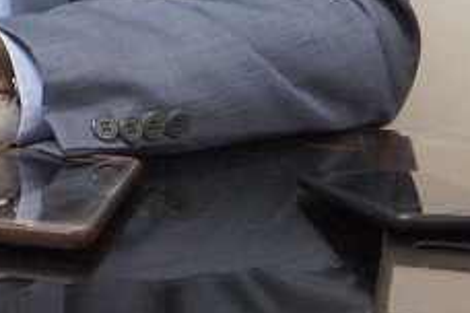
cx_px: -227
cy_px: -285
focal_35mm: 136
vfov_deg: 9.5
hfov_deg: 14.2
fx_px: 1775
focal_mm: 23
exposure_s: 1/160
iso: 2500
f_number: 4
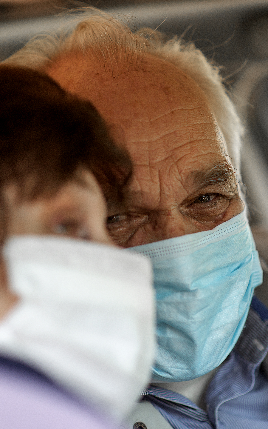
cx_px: 170
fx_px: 1519
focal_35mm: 130
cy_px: 214
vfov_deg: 16.1
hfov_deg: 10.1
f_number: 1.8
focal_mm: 85
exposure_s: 1/1250
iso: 100
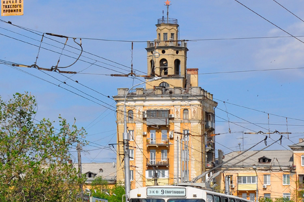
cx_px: 175
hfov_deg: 15.6
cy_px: 159
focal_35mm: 132
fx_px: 1112
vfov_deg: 10.4
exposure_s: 1/640
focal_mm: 55
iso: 200
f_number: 9
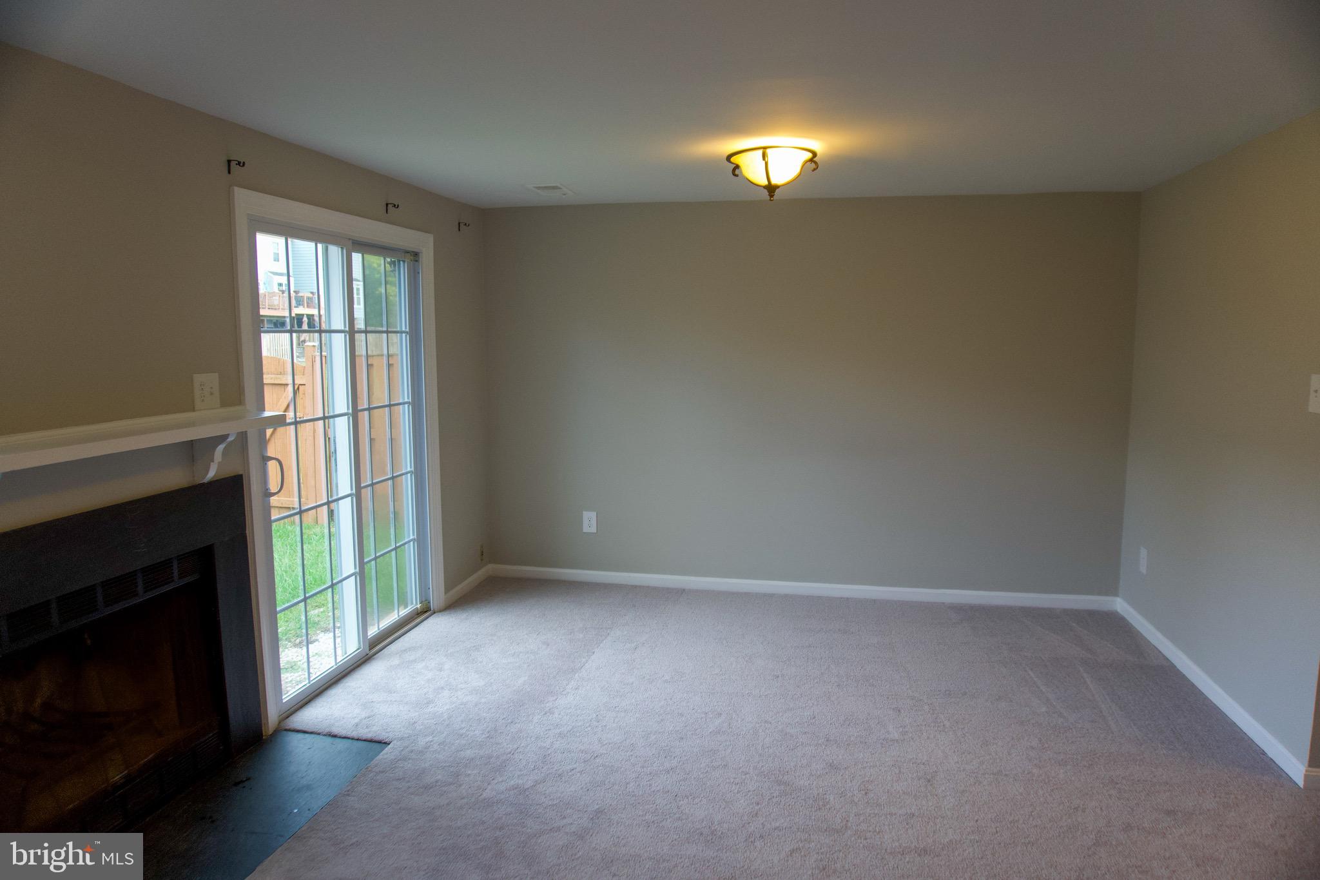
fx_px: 880
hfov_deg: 73.7
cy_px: 440
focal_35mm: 24
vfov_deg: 53.1
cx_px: 660
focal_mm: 16
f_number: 4
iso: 500
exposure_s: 1/160
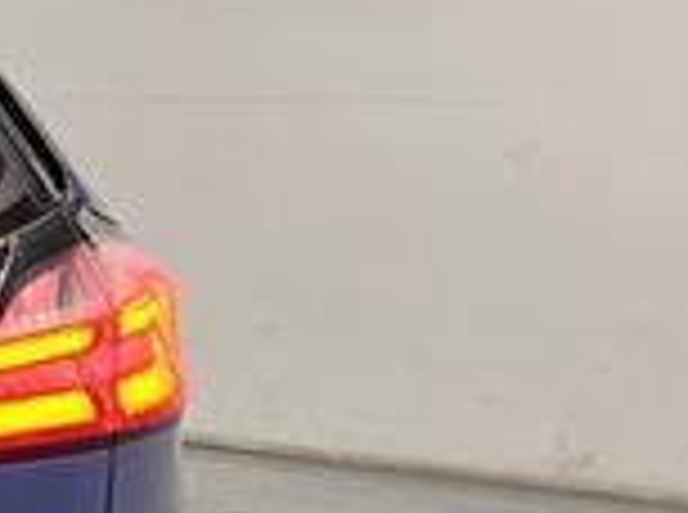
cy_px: 662
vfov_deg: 13.1
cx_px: -648
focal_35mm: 109
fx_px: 2161
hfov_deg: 15.0
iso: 160
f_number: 1.5
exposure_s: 1/60
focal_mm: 5.7
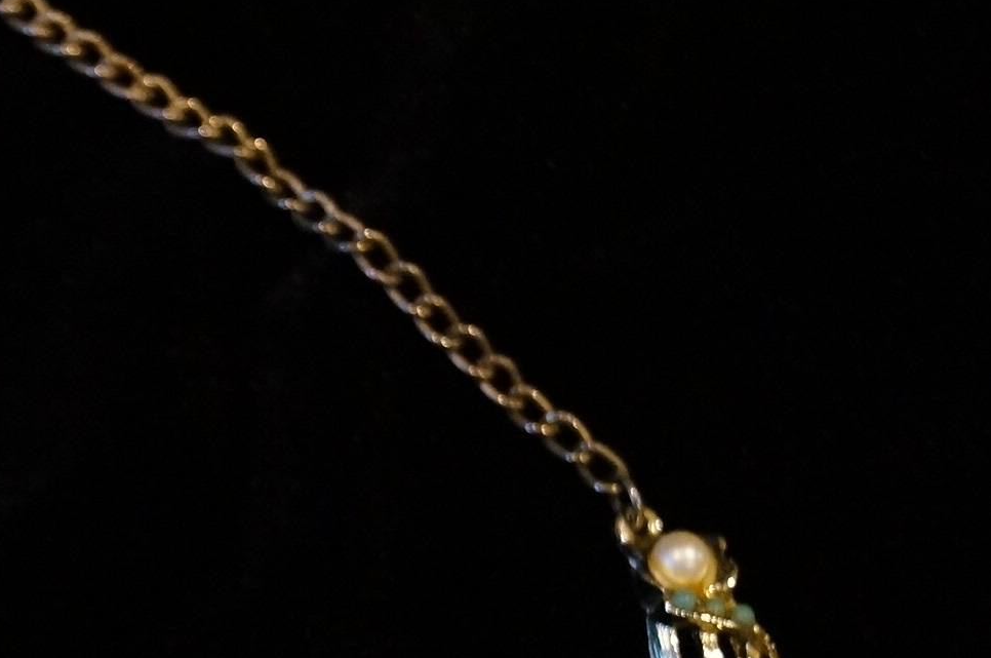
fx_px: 3133
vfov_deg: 11.9
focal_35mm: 114
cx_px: -86
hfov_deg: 17.4
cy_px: 500
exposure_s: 1/60
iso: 3200
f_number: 4.5
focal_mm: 30
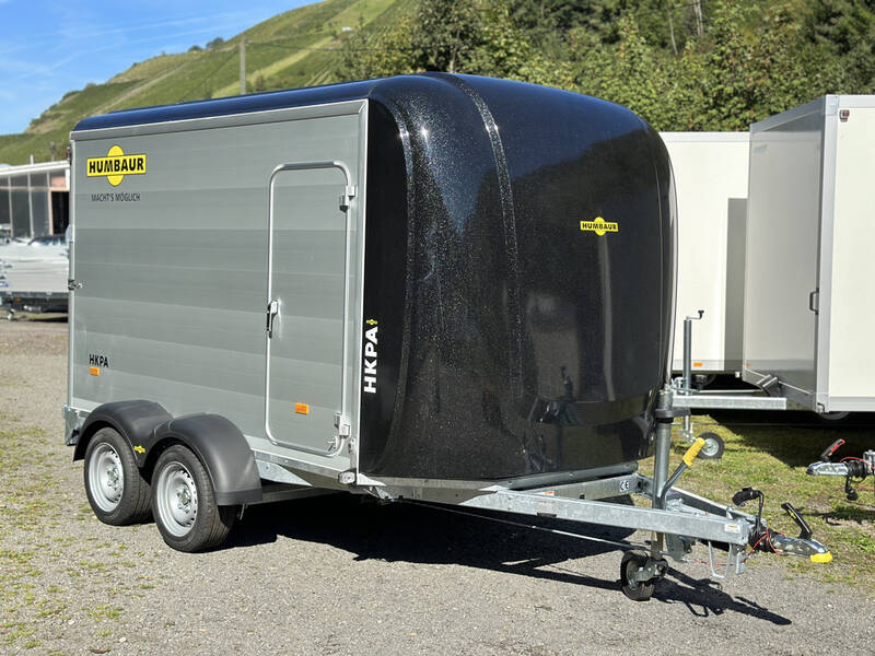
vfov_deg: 30.3
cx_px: 438
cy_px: 328
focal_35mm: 48
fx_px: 1213
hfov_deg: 39.7
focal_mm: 6.86
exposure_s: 1/3731
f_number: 1.78
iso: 80
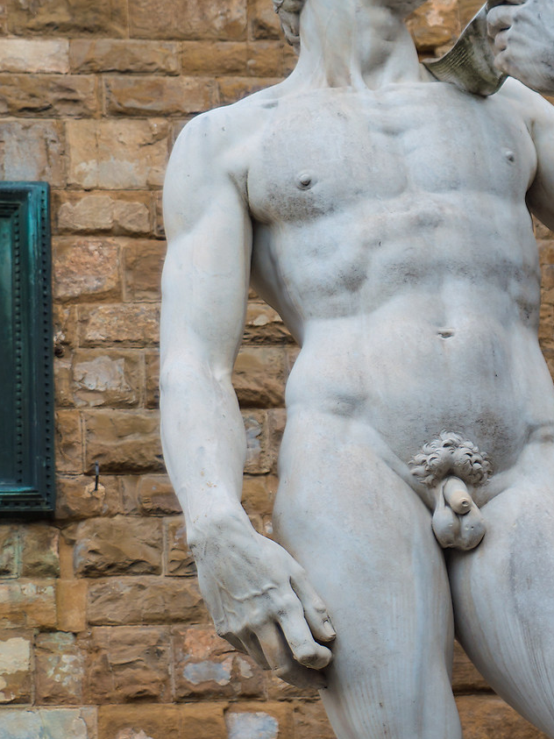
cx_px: 509
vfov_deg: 15.6
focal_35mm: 126
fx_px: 2689
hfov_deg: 11.7
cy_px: 376
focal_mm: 46
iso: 100
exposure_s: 1/400
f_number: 2.8
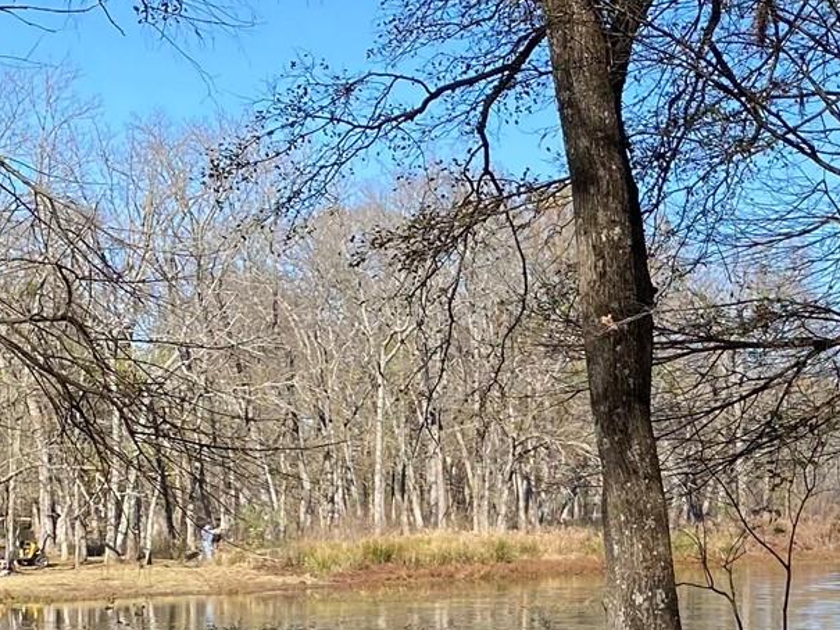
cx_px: 1207
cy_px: 637
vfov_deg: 16.4
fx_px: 2136
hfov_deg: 19.7
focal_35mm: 88
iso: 32
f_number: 1.8
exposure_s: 1/1346
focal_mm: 4.25
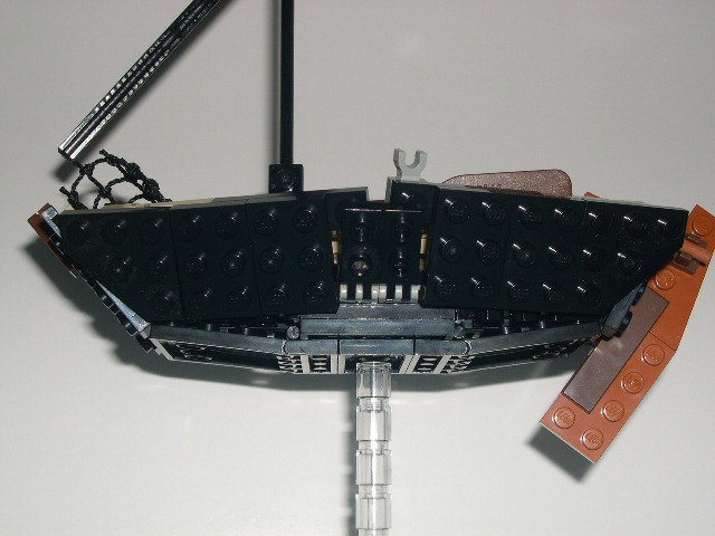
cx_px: 358
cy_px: 268
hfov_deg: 33.8
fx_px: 1177
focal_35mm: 57
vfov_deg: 25.7
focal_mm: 12.2
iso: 100
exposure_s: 1/60
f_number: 9.2
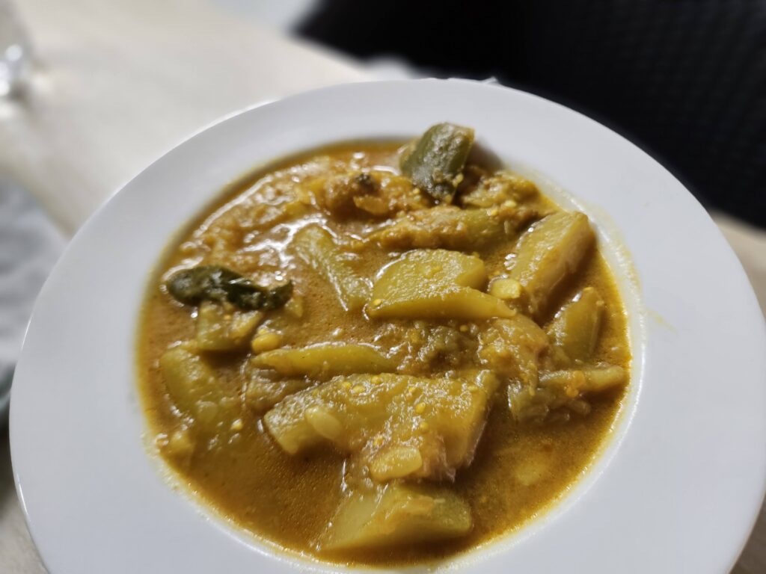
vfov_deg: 58.9
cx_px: 383
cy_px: 287
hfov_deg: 73.9
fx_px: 509
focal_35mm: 23
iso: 200
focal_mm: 5.4
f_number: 1.8
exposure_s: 1/100
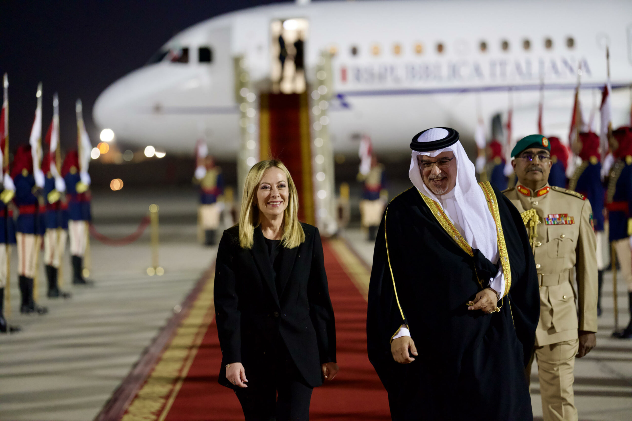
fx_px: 1668
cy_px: 210
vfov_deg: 14.4
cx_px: 316
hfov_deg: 21.5
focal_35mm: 95
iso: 3200
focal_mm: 95
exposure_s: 1/125
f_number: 2
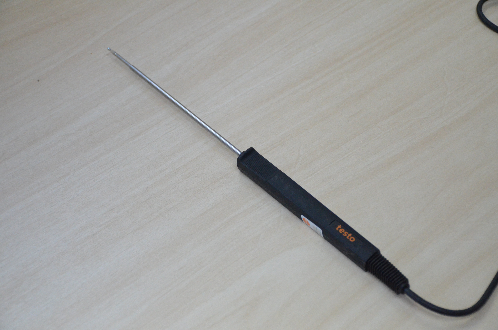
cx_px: 249
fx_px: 1160
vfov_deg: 16.2
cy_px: 165
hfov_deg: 24.2
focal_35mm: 84
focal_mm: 56
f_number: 4.8
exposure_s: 1/320
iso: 3200
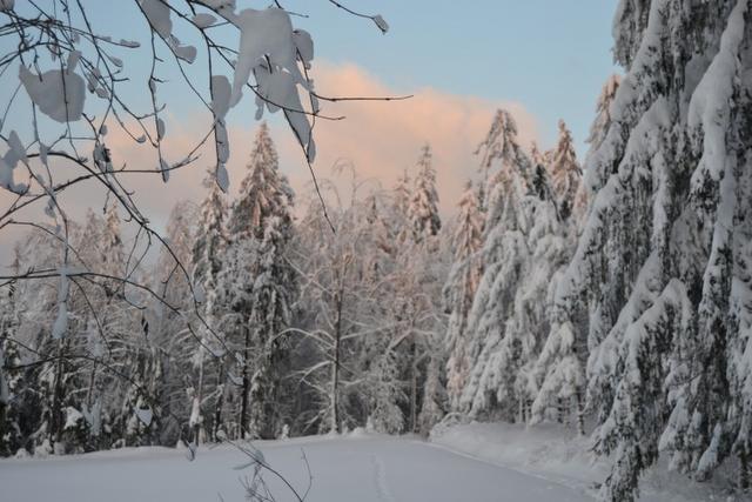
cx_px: 376
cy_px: 251
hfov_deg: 33.4
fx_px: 1254
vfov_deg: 22.6
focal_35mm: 60
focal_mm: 40
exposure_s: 1/125
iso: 140
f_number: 5.6
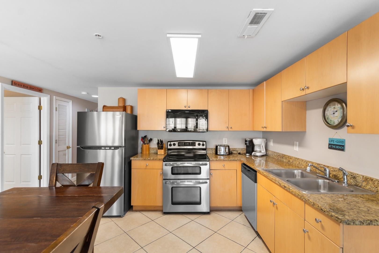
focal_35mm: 15
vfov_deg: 77.3
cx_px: 190
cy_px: 126
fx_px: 158
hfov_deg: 100.4
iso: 100
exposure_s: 1/4
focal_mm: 10
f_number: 4.5
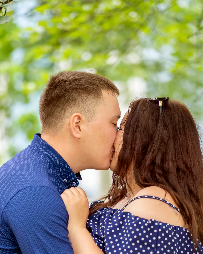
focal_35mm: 153
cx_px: 82
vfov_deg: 12.6
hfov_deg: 10.1
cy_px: 194
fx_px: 1149
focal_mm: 85
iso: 320
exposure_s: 1/400
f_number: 2
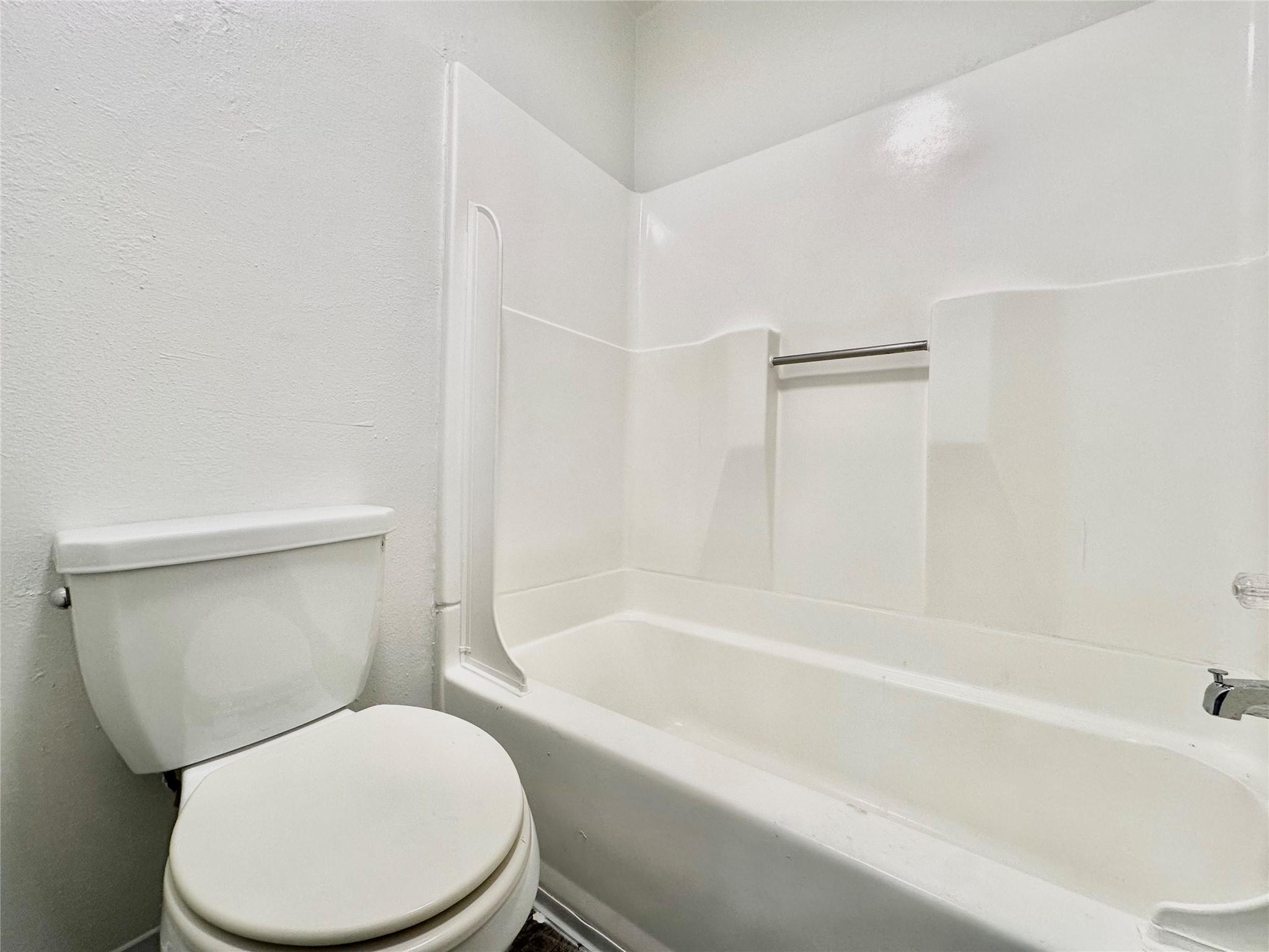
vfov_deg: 85.7
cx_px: 634
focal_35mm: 14
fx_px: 513
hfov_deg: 102.1
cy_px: 476
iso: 125
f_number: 2.2
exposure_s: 1/120
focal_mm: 2.22
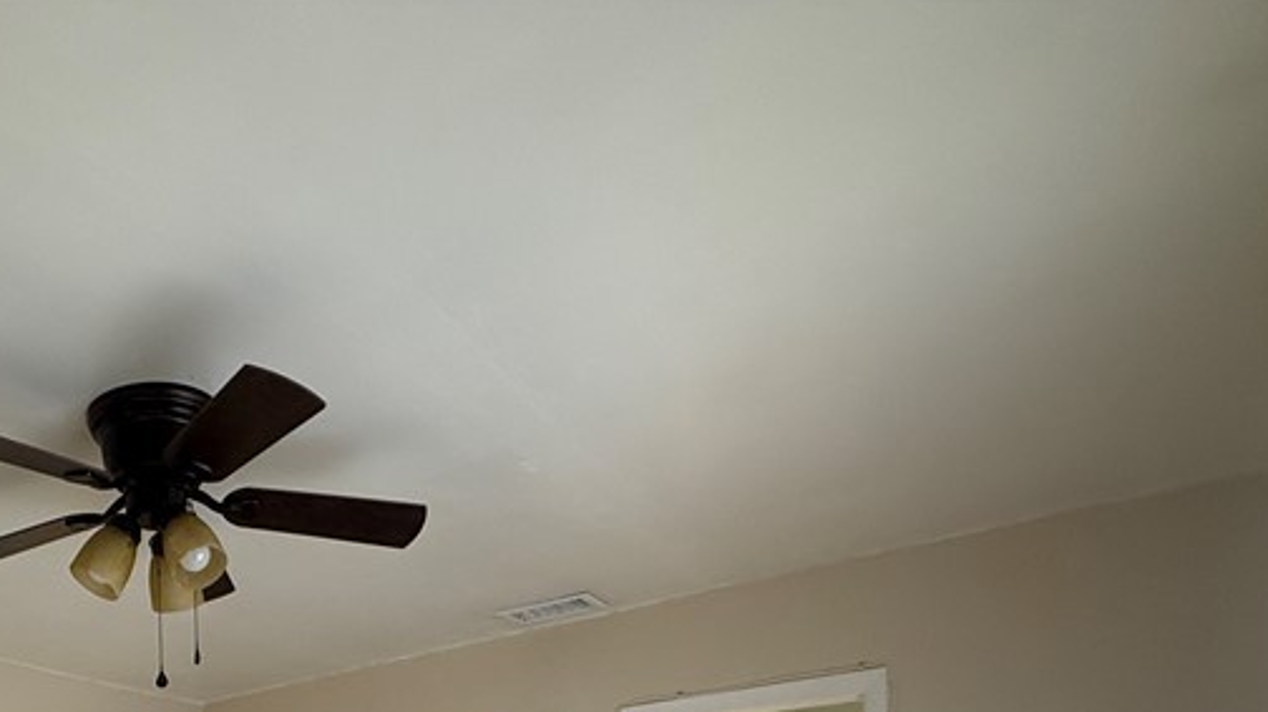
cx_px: 211
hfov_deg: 56.9
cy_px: 951
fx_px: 1042
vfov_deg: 29.5
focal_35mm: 31
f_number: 2.2
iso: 320
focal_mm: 2.22
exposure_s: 1/120
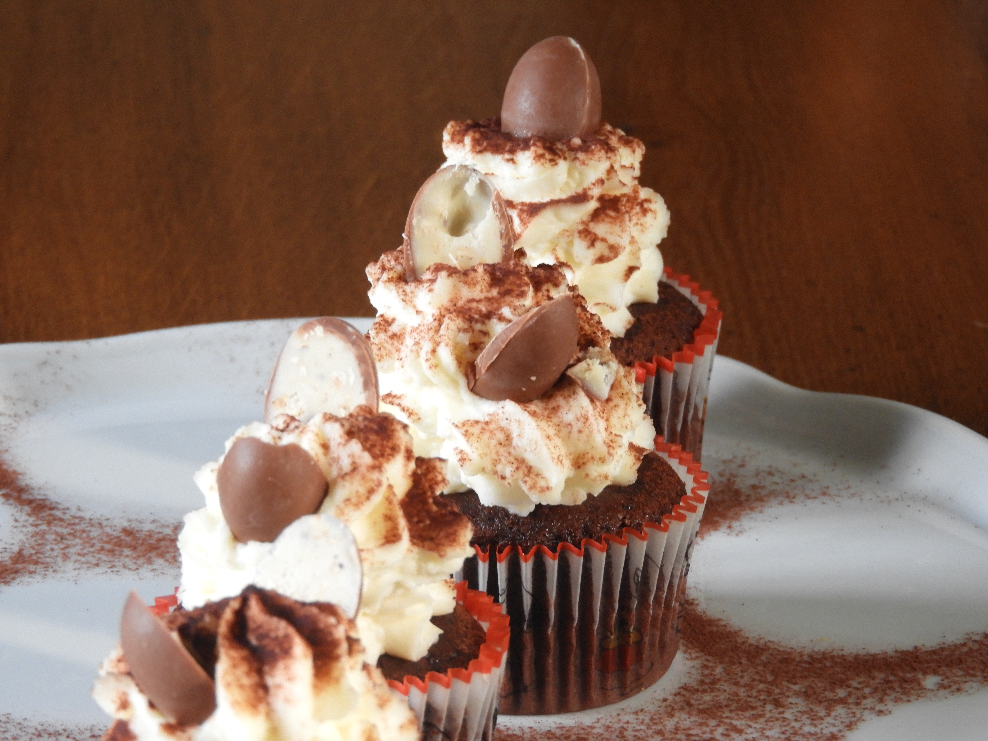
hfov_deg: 9.9
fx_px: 5708
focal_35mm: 200
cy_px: 370
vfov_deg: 7.4
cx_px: 494
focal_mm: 35.8
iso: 400
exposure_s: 1/15
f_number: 5.3
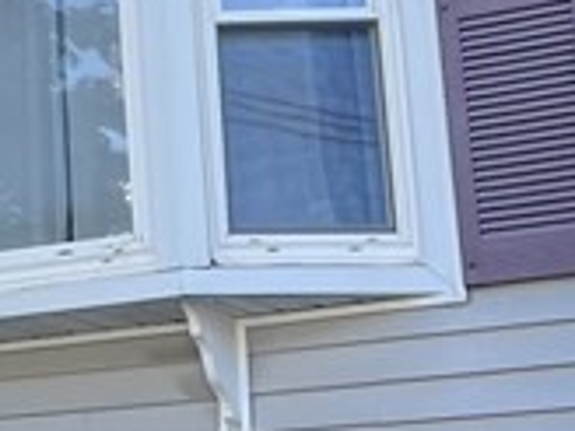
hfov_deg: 10.7
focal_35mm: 162
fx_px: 2691
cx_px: -736
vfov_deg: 9.0
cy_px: -137
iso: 50
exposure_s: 1/1377
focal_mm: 5.7
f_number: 1.5
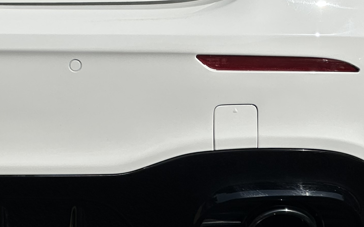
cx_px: 85
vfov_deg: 5.6
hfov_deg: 9.1
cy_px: -119
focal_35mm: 231
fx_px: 2291
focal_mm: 9
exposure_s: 1/2874
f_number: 2.8
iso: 32
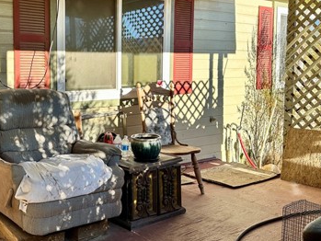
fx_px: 408
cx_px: 84
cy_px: 89
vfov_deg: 32.7
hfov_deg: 41.8
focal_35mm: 44
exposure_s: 1/1339
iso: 80
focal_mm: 6.86
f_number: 1.78
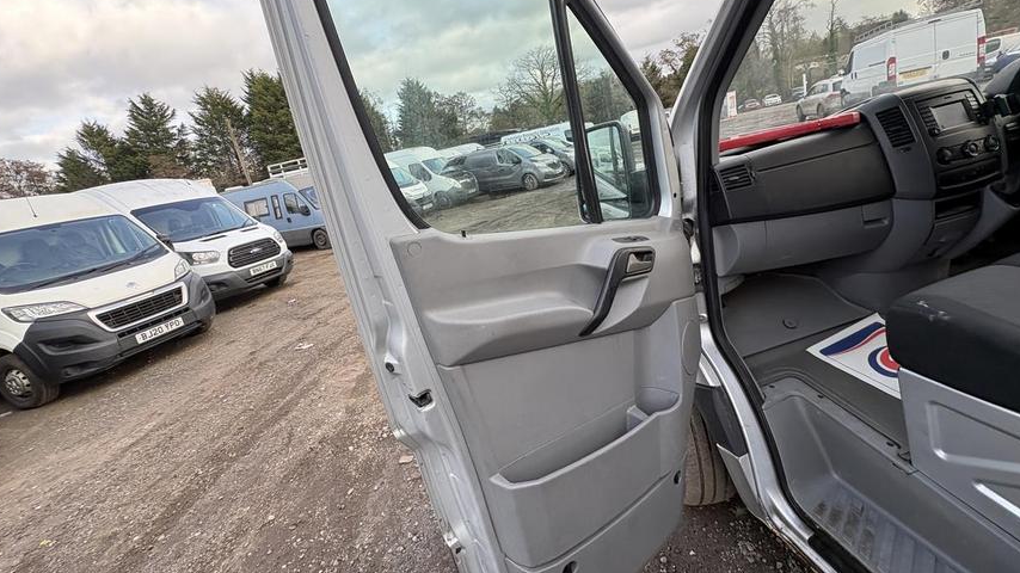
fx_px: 433
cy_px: 249
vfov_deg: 66.8
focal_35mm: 16
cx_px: 517
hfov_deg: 99.4
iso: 50
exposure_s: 1/156
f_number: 2.2
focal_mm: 2.22
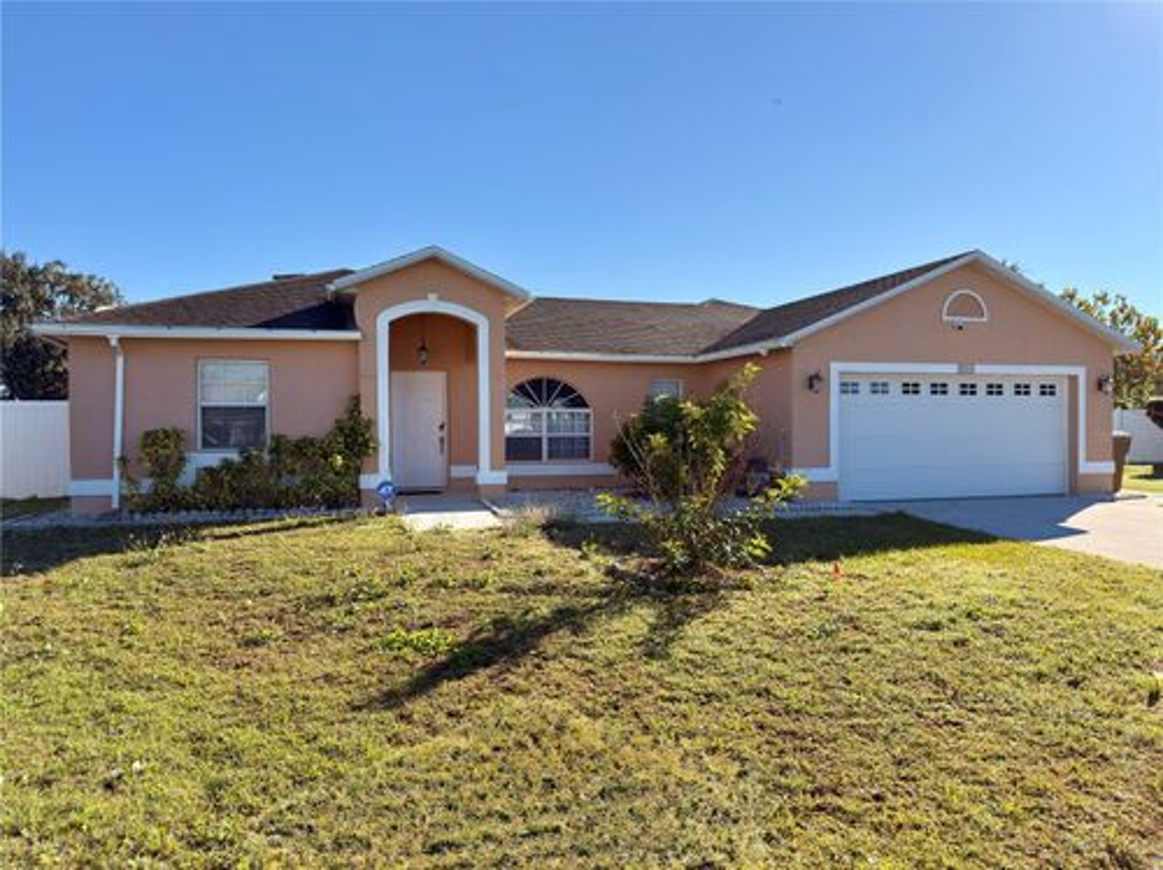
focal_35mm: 24
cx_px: 582
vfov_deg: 56.7
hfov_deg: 71.6
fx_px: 806
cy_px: 435
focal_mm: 6.76
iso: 64
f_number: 1.78
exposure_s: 1/4098
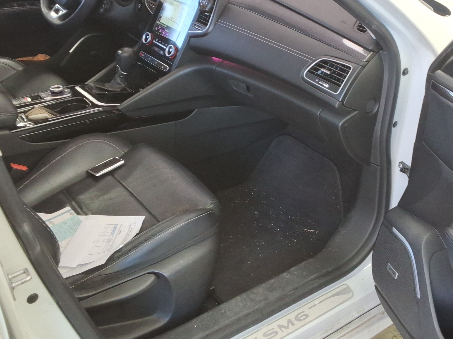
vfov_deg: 32.0
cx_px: 281
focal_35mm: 45
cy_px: 118
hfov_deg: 41.8
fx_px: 589
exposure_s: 1/40
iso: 47
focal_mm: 2.91
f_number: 1.9
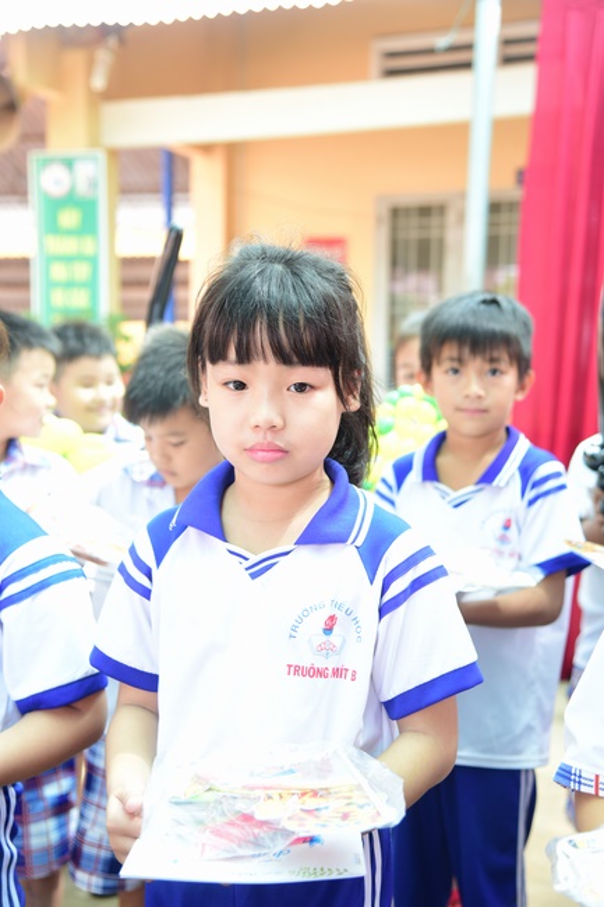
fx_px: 1259
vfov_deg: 39.6
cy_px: 454
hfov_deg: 27.0
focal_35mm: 50
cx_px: 302
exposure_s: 1/100
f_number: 4
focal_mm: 50
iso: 320
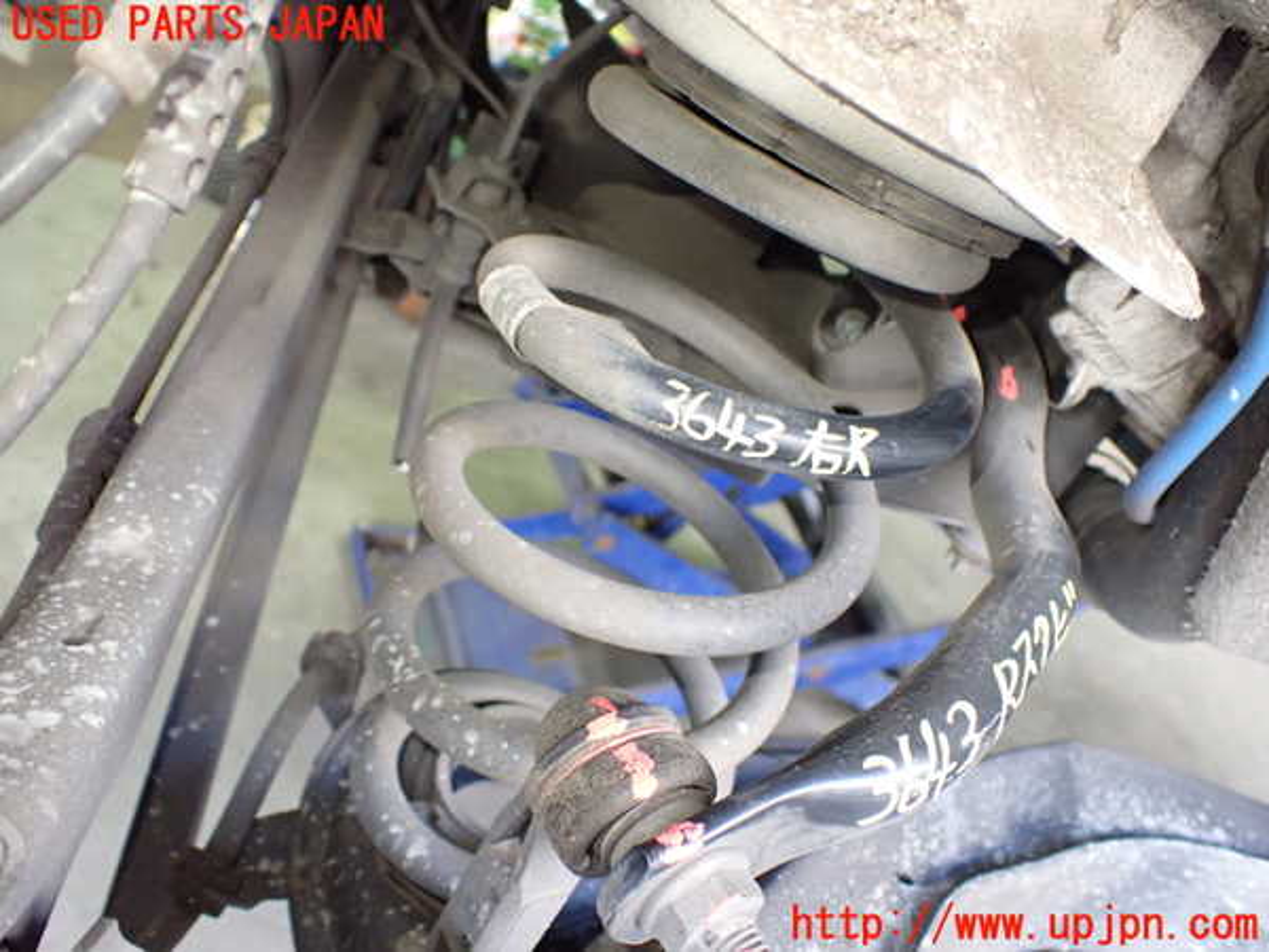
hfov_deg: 60.0
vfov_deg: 46.8
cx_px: 634
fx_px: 1100
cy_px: 476
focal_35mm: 30
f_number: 2.3
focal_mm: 5.4
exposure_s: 1/60
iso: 800
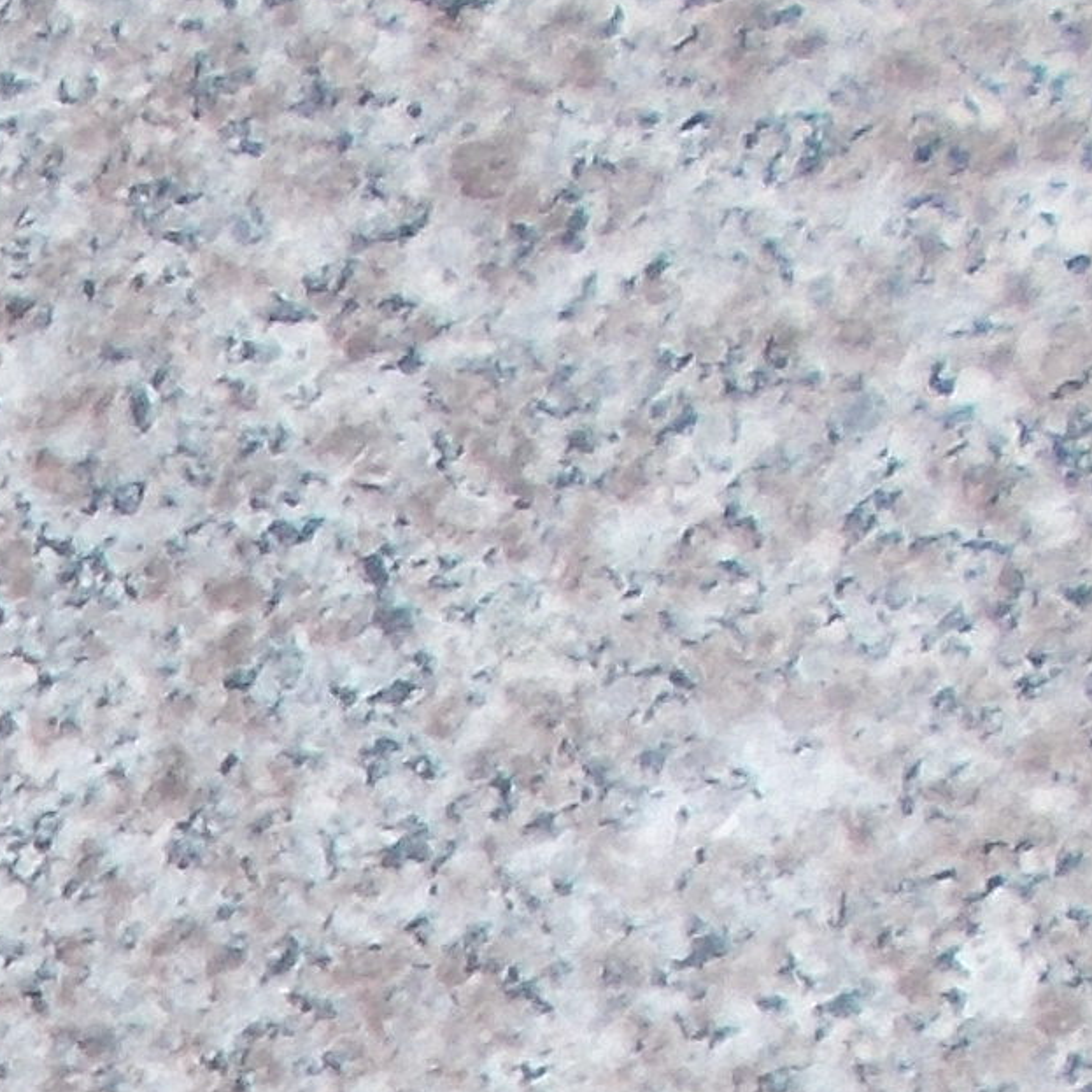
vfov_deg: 8.1
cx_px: -1595
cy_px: 2824
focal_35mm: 196
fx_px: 6995
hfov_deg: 8.2
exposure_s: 1/100
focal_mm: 5.3
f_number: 8.6
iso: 80
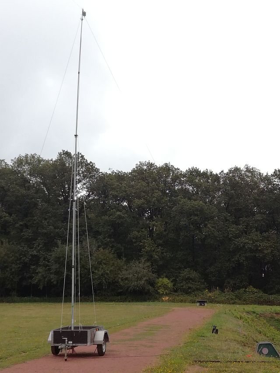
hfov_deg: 29.7
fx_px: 528
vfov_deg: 38.9
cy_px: 186
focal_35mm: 49
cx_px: 140
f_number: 2
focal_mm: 3.79
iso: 50
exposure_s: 1/314
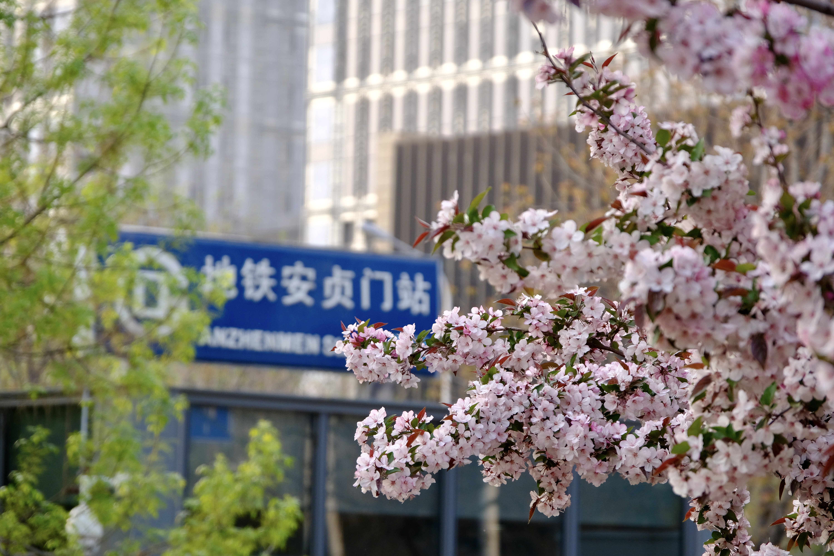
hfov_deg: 13.2
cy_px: 278
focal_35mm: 156
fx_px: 3614
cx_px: 417
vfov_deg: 8.8
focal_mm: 104.2
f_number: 5.6
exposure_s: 1/250
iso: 800
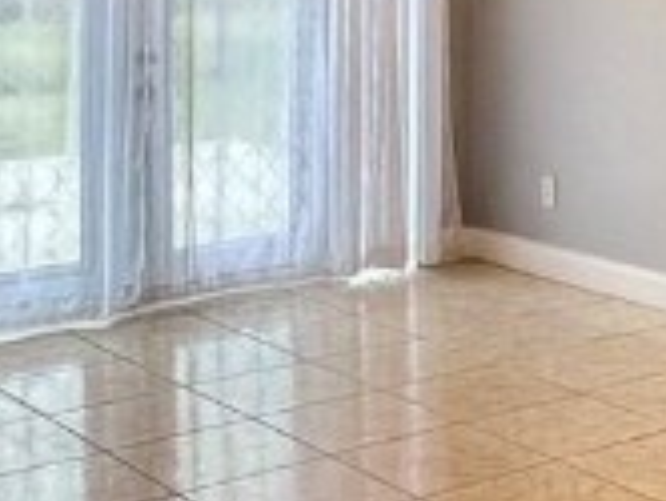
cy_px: -60
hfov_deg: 23.6
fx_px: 1541
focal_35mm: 80
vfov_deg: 17.8
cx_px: 626
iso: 160
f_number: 1.8
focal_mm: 1.57
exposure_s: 1/120
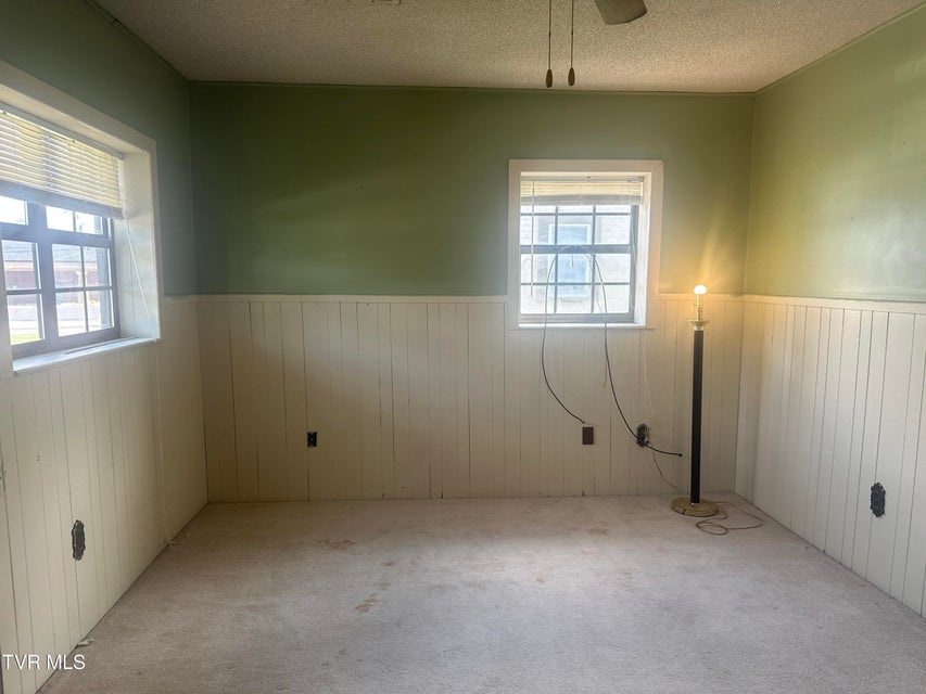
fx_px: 642
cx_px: 463
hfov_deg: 71.6
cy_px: 347
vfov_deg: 56.8
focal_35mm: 24
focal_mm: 6.86
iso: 125
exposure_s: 1/121
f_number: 1.78
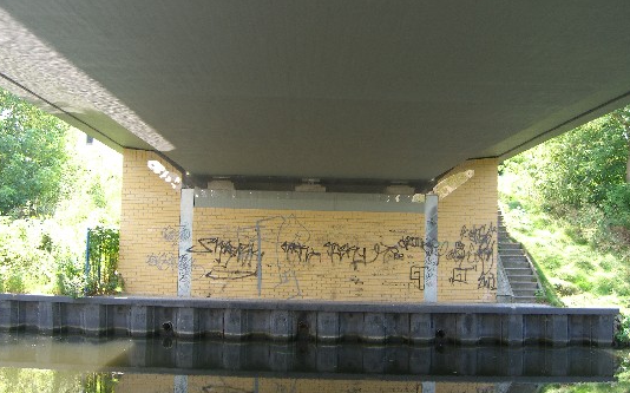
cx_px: 310
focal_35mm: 44
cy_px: 160
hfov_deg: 45.3
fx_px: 755
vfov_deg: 29.1
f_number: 2.8
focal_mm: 7.9
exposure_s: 1/80
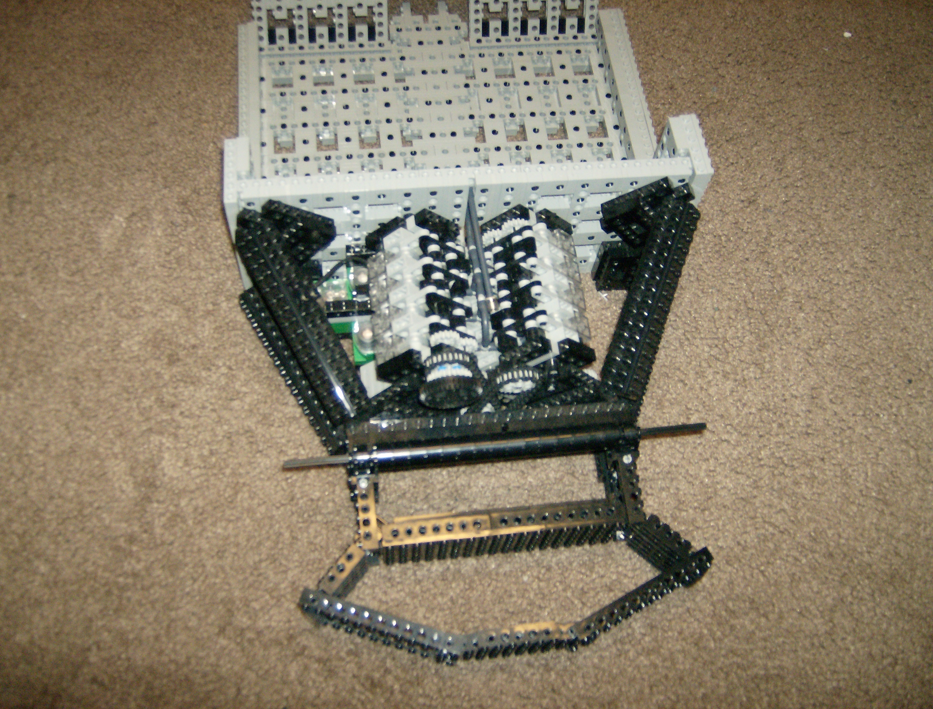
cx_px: 466
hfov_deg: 51.1
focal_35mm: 36
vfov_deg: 40.0
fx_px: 975
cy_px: 354
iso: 200
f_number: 2.8
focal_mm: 6
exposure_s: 1/60
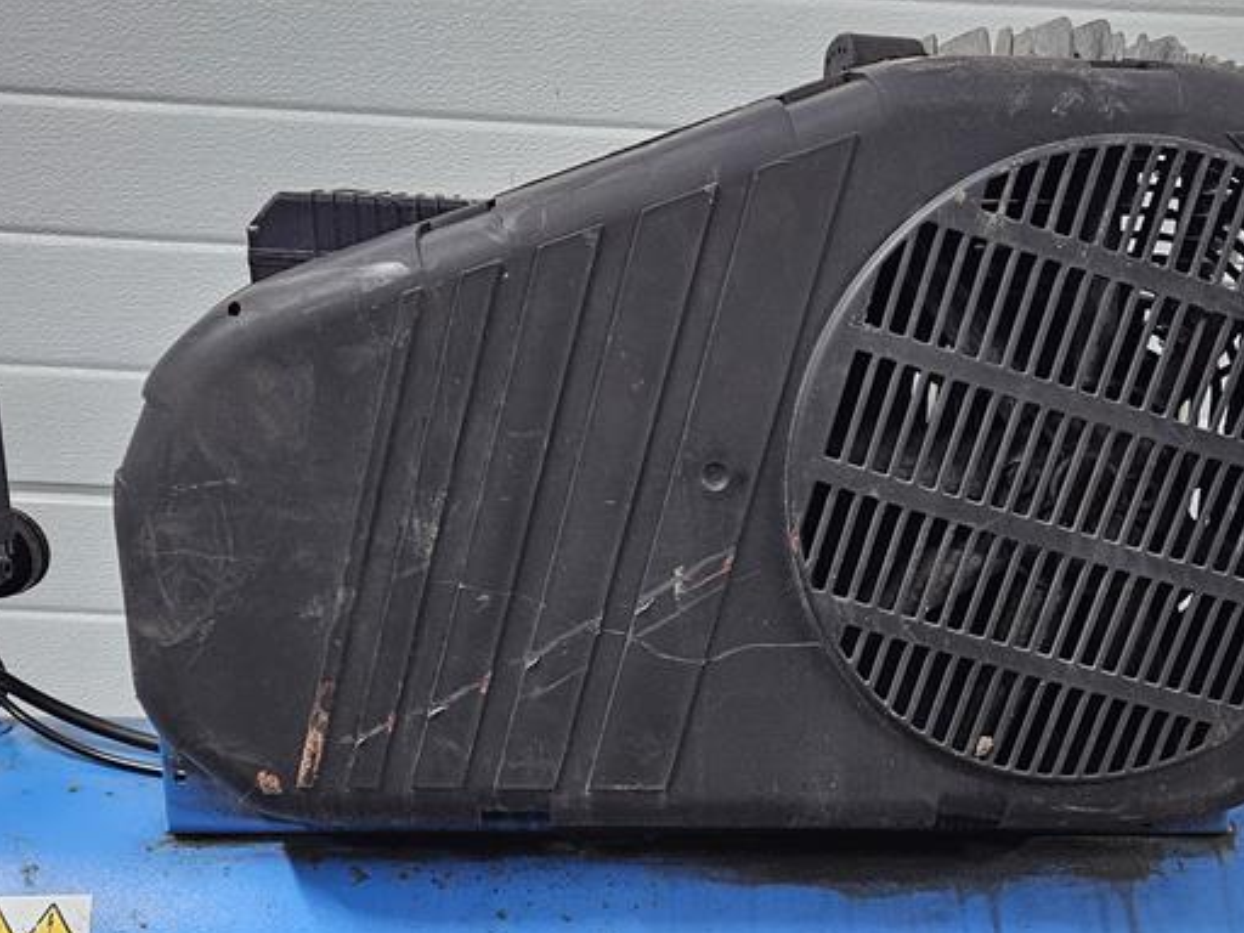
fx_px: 1653
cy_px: 870
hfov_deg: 41.0
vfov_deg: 29.9
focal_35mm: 46
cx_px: 760
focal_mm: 5.4
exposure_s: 1/25
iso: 640
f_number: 1.8
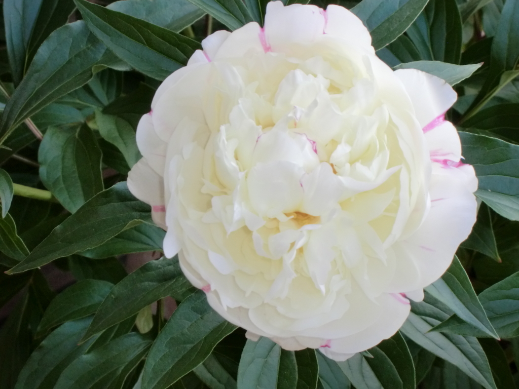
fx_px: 1949
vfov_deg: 11.4
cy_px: 194
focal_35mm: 130
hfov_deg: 15.2
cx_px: 260
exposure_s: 1/60
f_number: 6.5
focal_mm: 23.5
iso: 160
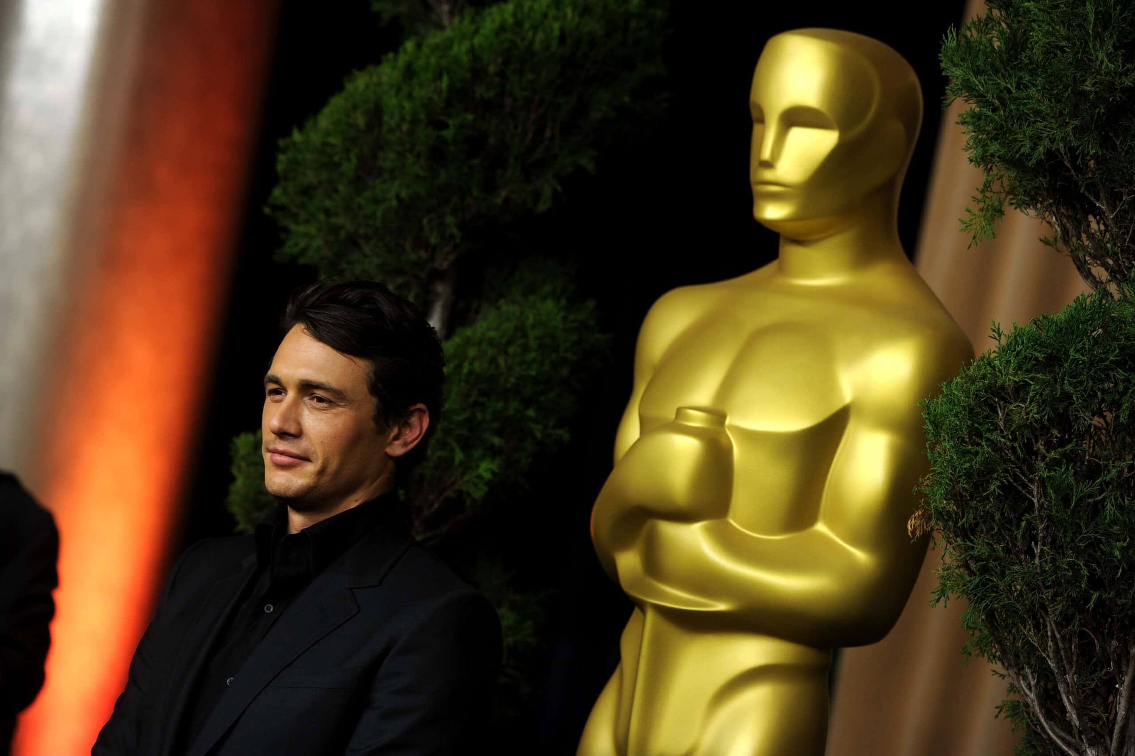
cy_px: 378
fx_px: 4570
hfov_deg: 14.2
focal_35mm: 145
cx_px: 568
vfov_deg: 9.5
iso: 1000
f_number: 3.5
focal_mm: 145
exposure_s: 1/200
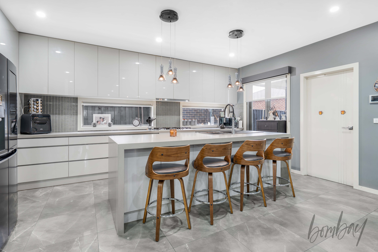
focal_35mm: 18
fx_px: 189
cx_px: 189
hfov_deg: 90.0
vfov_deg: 67.4
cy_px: 126
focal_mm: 18
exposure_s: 1/2
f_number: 8
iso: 125
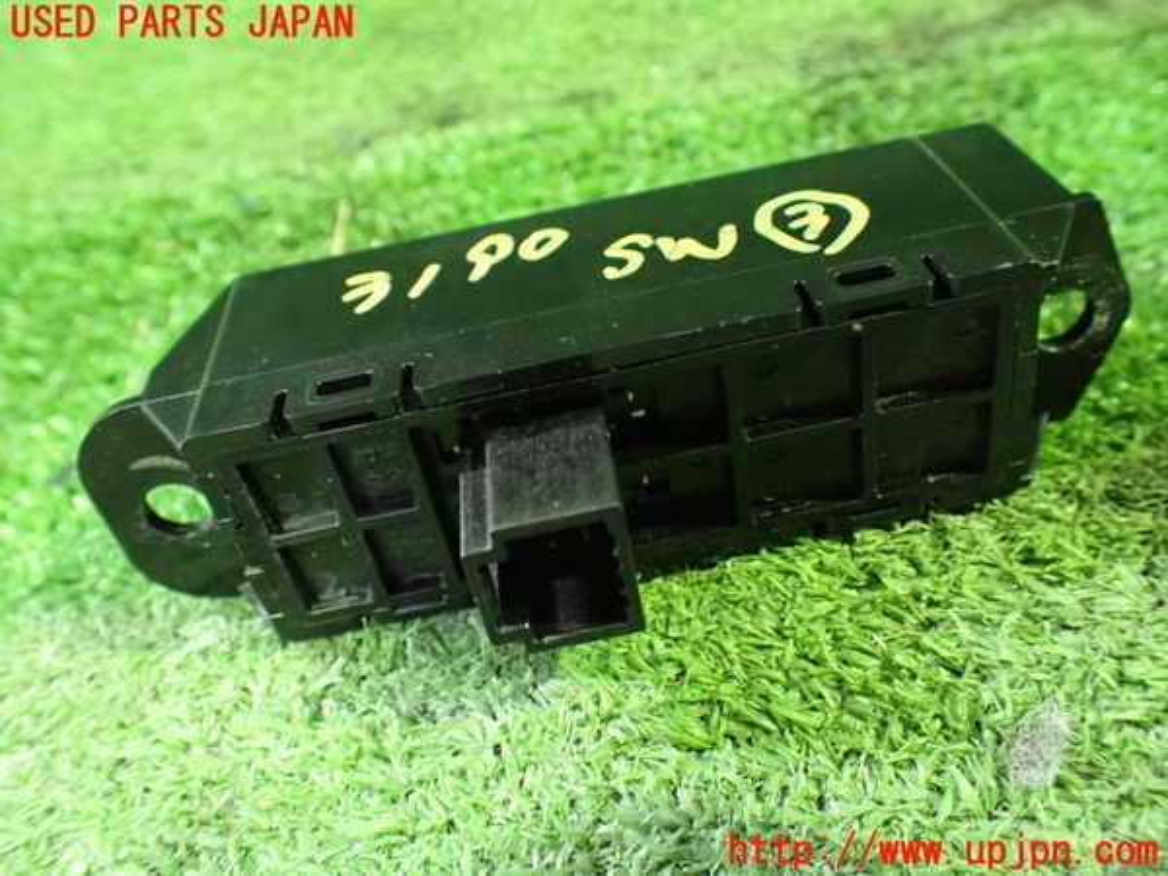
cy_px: 438
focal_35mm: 30
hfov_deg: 60.0
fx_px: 1012
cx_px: 584
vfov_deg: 46.8
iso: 1600
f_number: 2.3
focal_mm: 5.4
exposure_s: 1/30
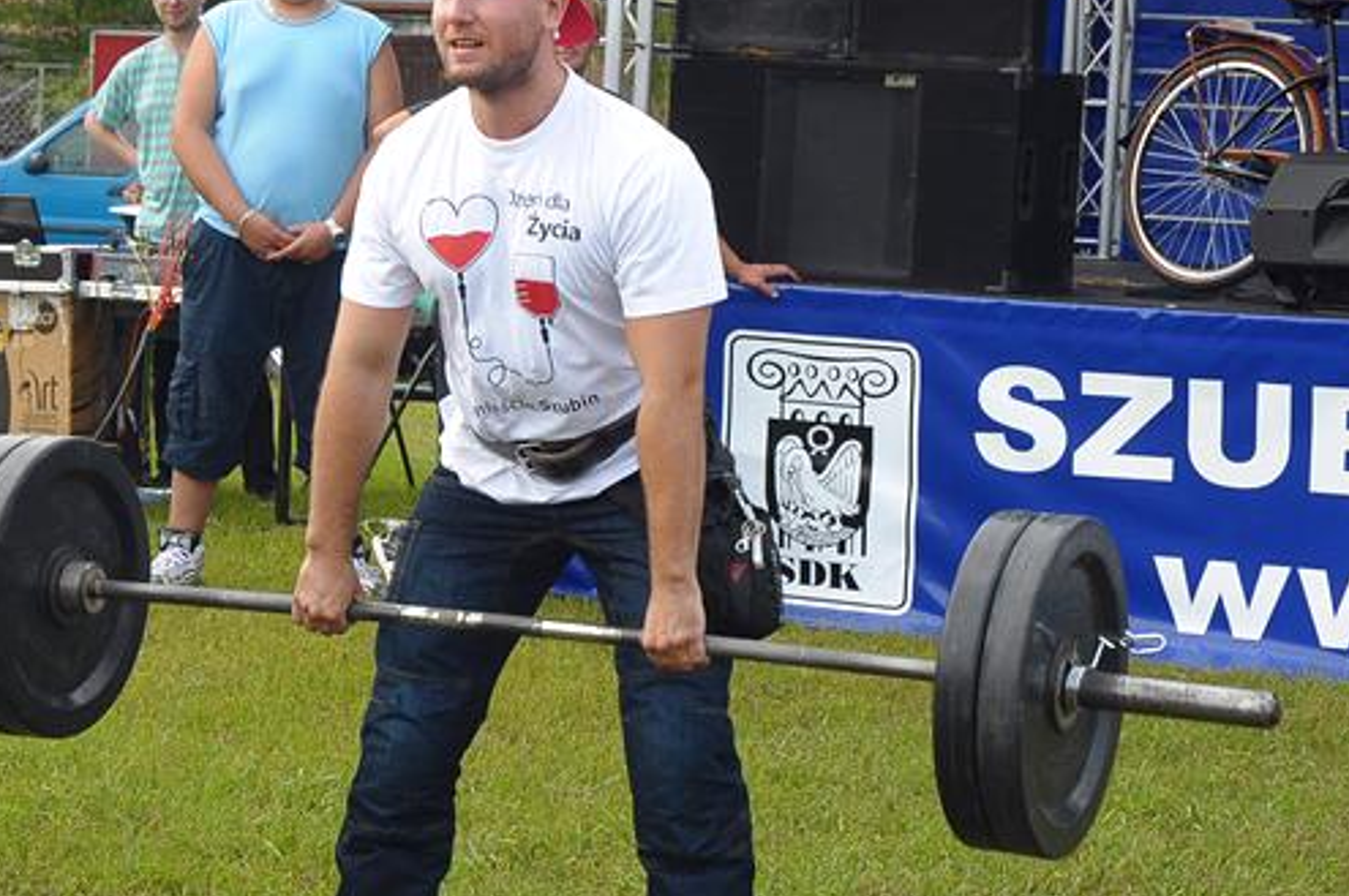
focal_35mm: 103
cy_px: 467
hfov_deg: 19.8
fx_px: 3856
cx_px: 491
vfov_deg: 13.3
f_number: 7.1
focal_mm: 40
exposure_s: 1/200
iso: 400
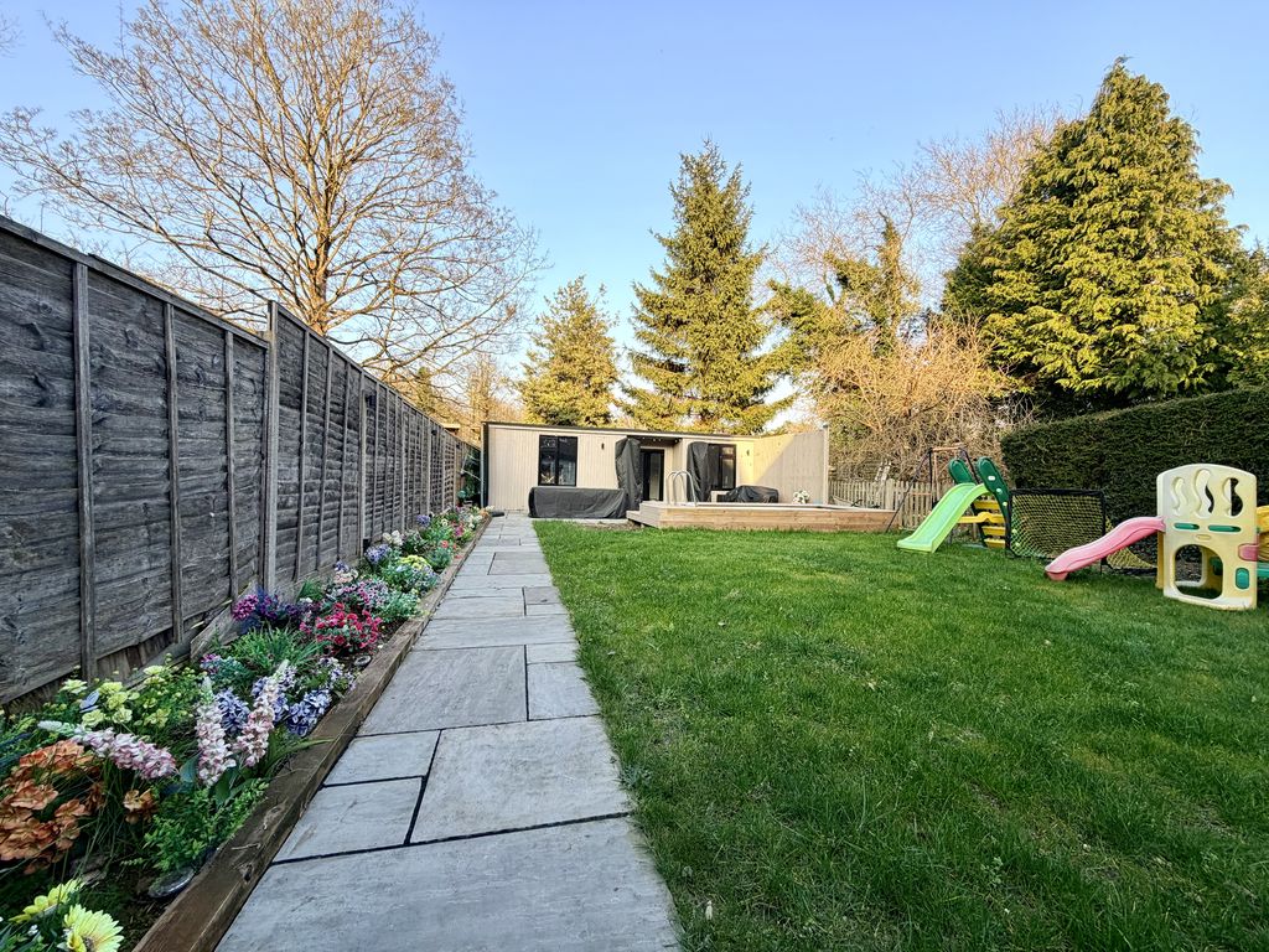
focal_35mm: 14
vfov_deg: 85.7
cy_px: 476
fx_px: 513
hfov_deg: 102.1
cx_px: 634
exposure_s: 1/271
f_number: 2.2
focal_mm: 2.22
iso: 50
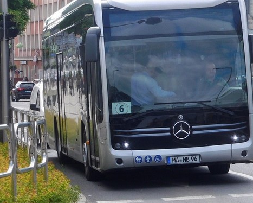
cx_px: 136
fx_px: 1408
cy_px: 51
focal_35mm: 188
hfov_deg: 10.3
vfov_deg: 8.2
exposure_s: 1/250
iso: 125
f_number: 4.8
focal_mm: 17.8
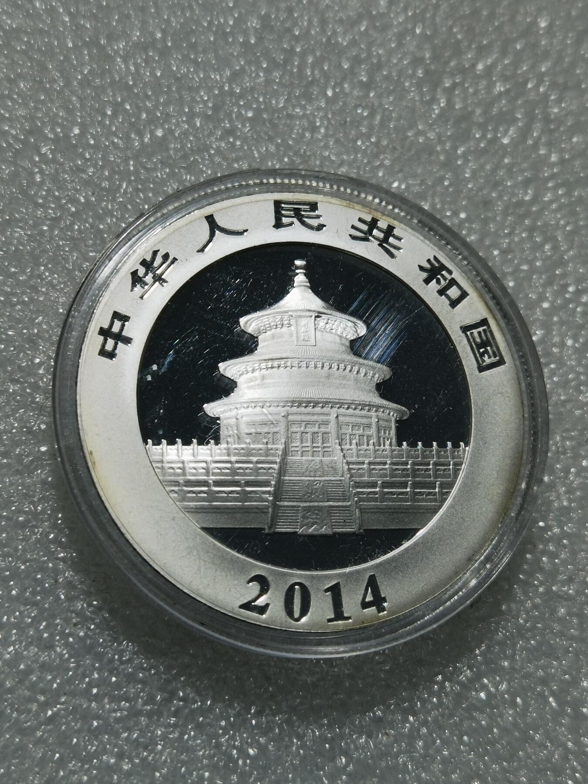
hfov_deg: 22.9
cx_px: 294
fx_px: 1450
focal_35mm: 64
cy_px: 392
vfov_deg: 30.3
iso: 50
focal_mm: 6.67
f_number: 1.9
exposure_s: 1/184
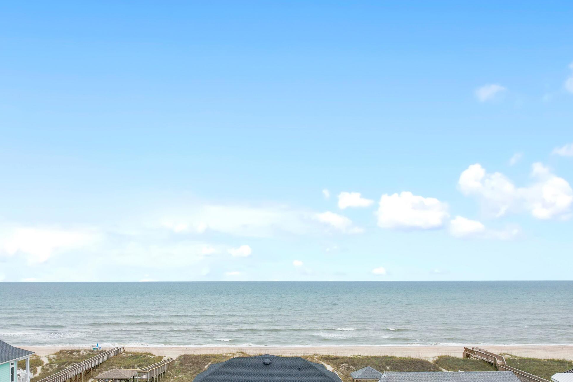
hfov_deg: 55.7
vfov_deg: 37.9
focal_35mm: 34
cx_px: 266
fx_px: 541
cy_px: 285
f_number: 2.8
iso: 100
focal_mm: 8.38
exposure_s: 1/500
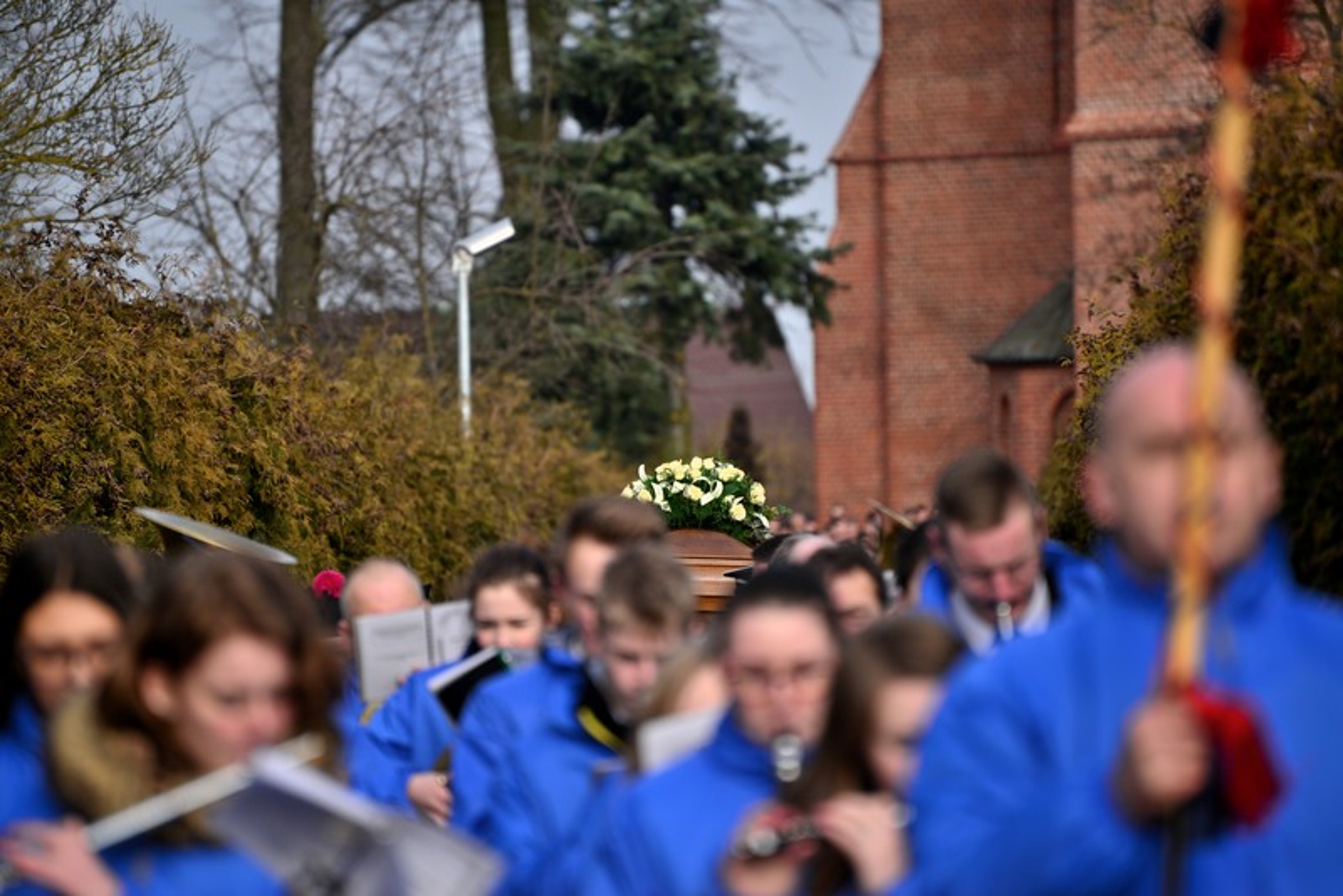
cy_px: 448
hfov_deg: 6.9
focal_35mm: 300
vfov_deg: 4.6
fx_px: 11195
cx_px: 672
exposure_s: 1/1000
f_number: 5.6
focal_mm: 300
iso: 100
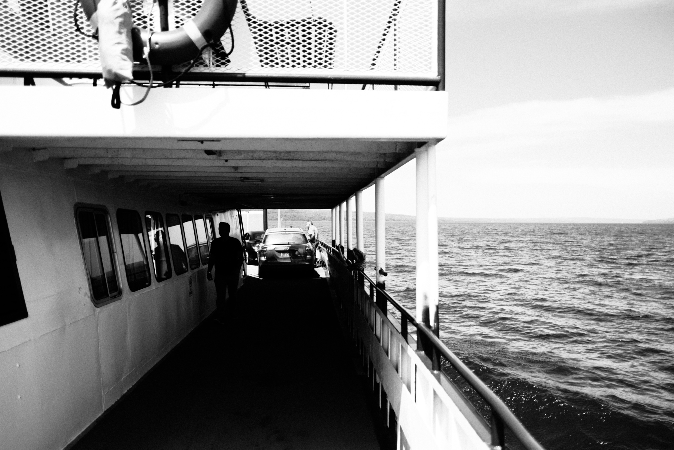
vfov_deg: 53.2
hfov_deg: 73.7
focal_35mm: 24
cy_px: 225
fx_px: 449
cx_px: 337
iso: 125
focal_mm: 16
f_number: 1.4
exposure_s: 1/6400
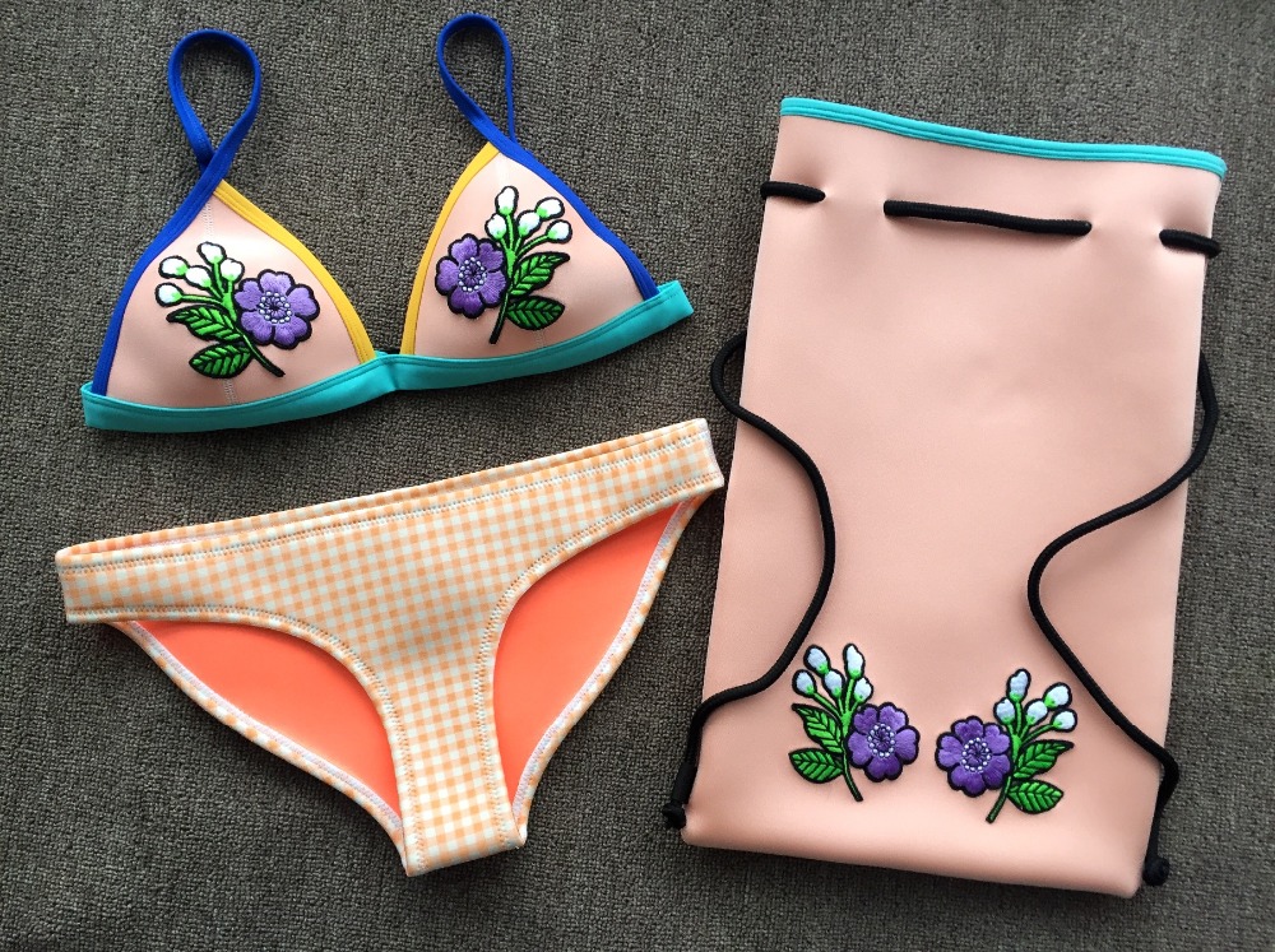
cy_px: 476
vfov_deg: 48.1
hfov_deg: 61.7
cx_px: 638
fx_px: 1067
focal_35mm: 29
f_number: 2.2
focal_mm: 4.15
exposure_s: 1/17
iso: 32
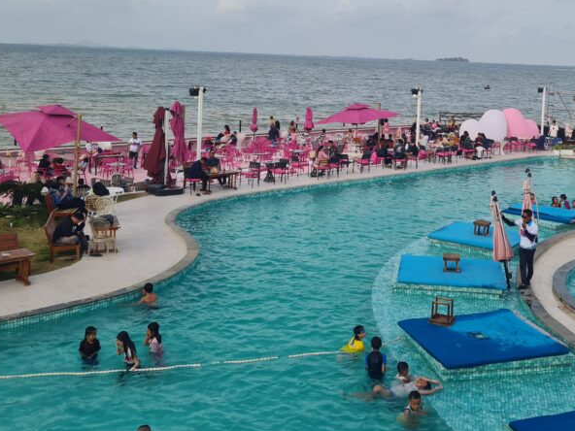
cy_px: 107
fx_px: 747
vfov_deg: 31.6
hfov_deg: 41.6
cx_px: 381
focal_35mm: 45
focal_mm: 5.4
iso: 50
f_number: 1.8
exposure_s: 1/2036
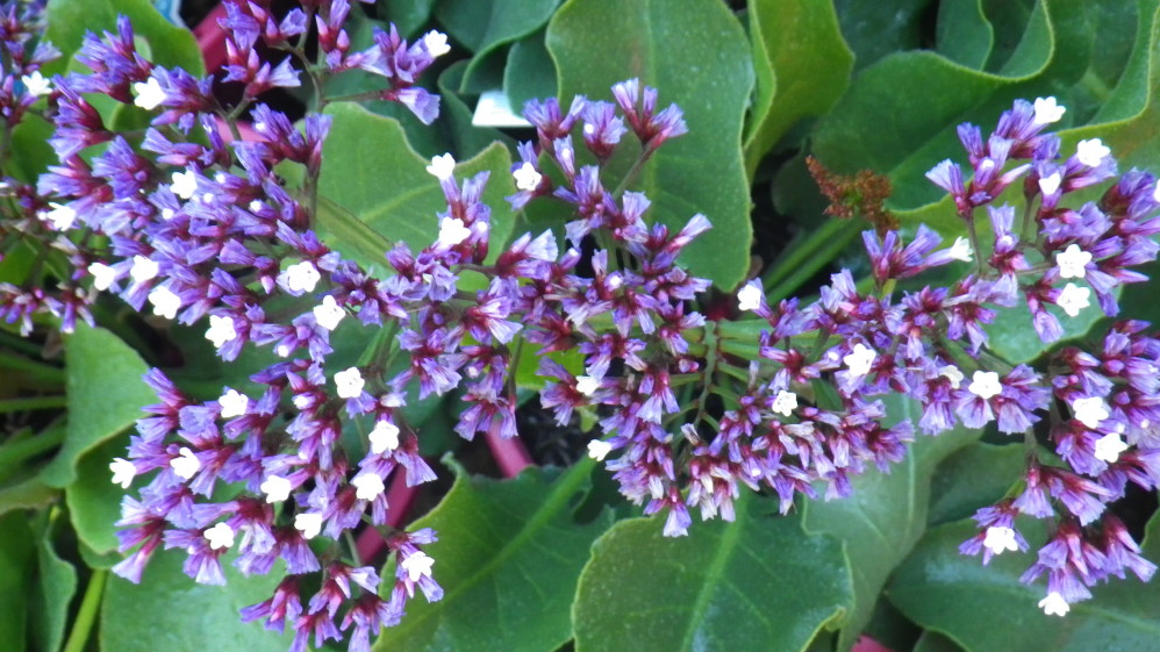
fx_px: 1169
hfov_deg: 52.8
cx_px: 568
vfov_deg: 31.2
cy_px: 337
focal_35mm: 38
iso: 320
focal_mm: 6.1
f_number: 3.8
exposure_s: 1/50
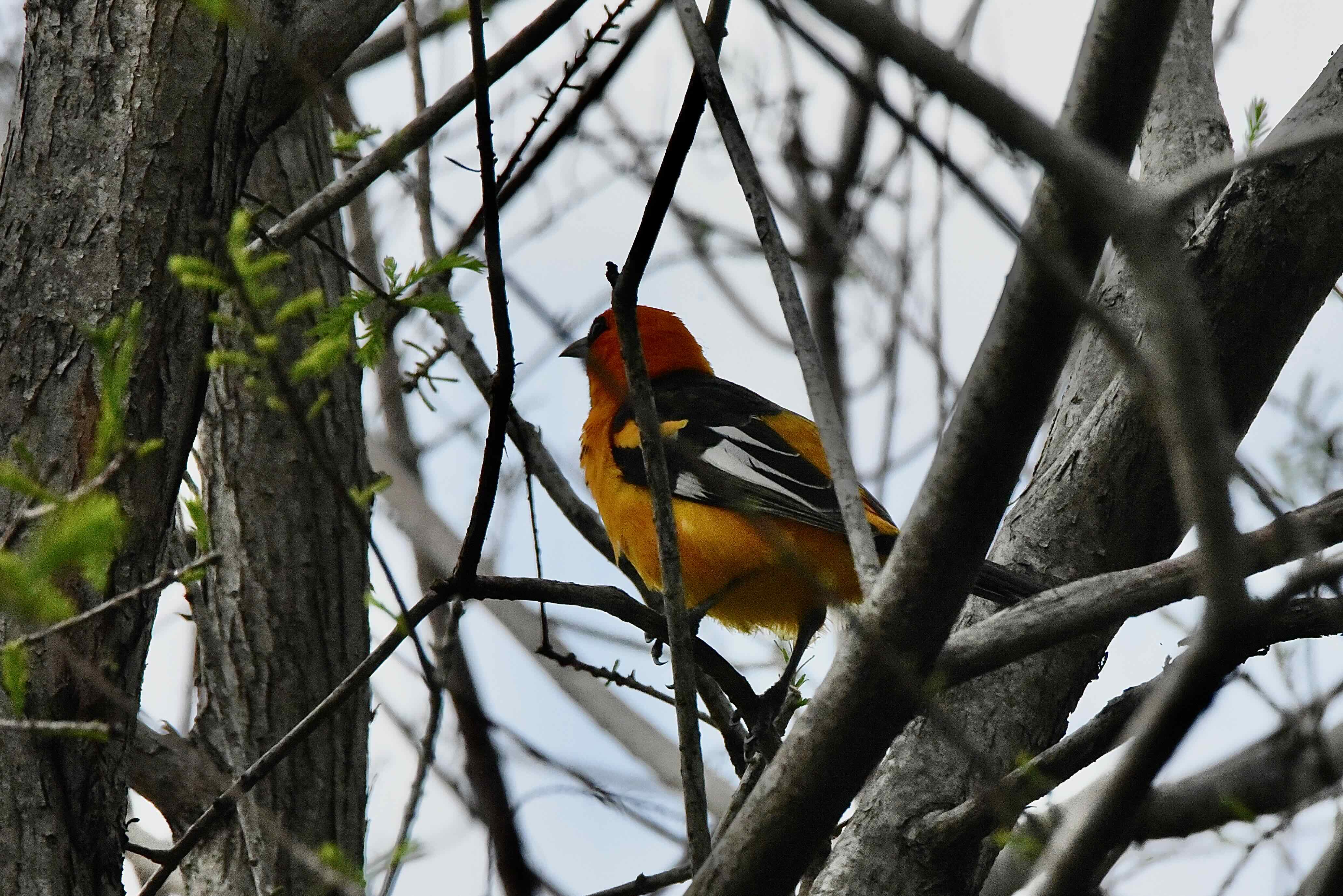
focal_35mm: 600
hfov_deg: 3.4
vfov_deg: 2.3
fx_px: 22390
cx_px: 672
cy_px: 448
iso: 10000
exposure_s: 1/3200
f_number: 22
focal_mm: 600
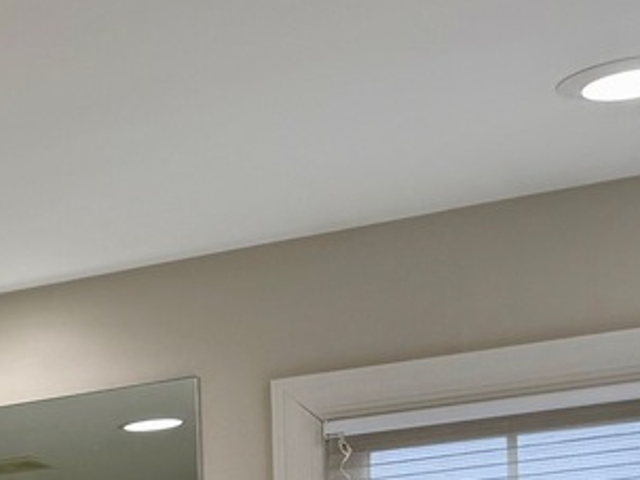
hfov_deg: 15.0
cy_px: 797
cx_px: -515
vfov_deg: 12.2
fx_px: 2107
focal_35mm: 114
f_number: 1.78
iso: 100
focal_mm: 6.76
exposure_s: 1/303
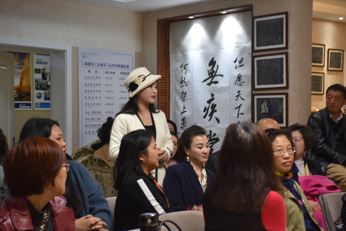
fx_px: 649
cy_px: 116
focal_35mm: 68
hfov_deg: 29.9
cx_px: 173
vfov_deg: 20.2
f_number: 4.5
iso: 800
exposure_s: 1/60
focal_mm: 45
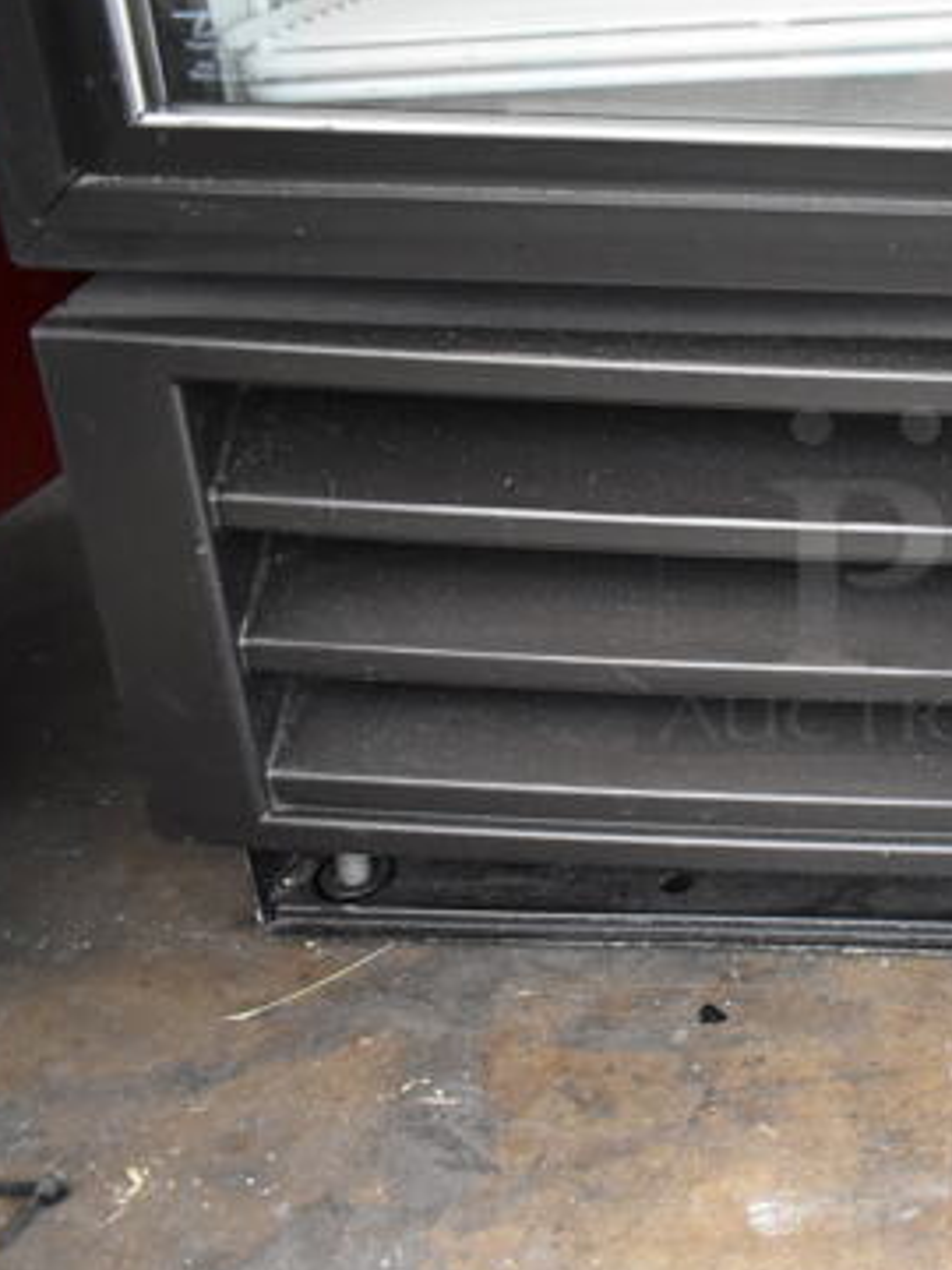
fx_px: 1613
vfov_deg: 42.9
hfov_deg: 29.8
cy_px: 568
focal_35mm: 44
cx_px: 1030
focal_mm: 18
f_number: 3.5
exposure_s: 1/30
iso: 2500
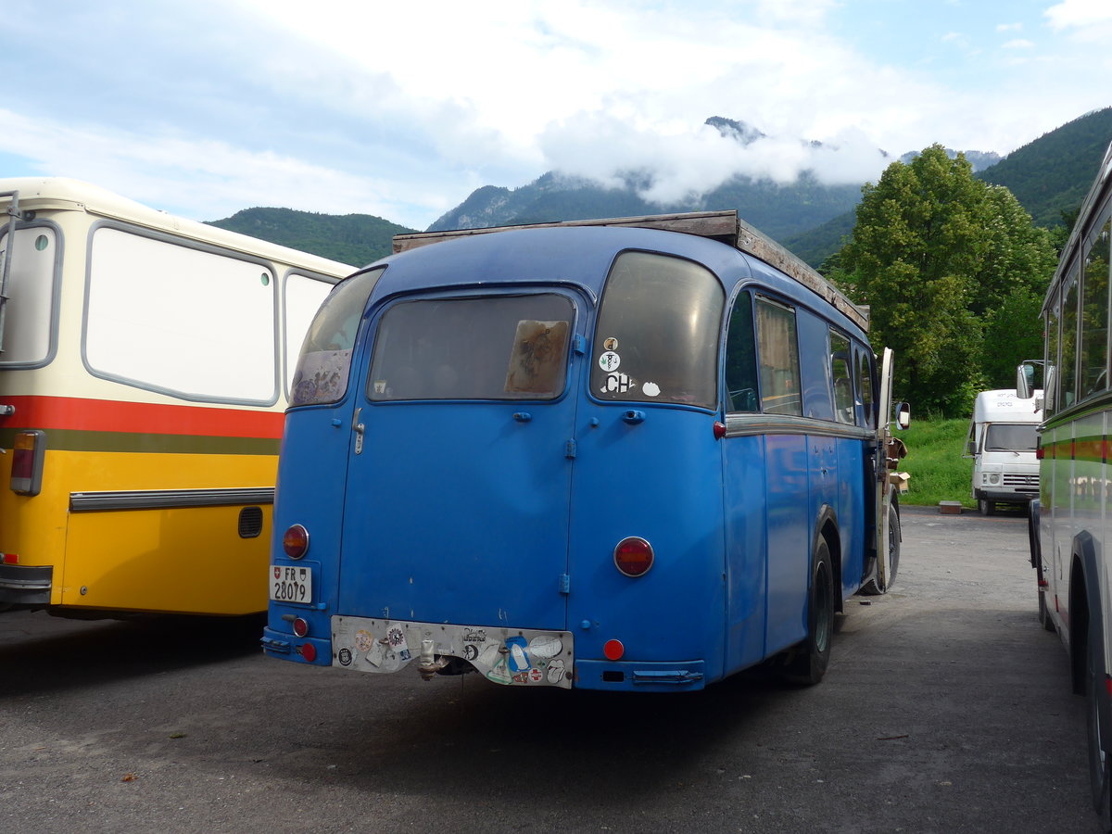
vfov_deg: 39.7
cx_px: 556
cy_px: 417
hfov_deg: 51.4
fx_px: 1156
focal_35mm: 36
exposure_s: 1/1000
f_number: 2.8
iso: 80
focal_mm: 7.5
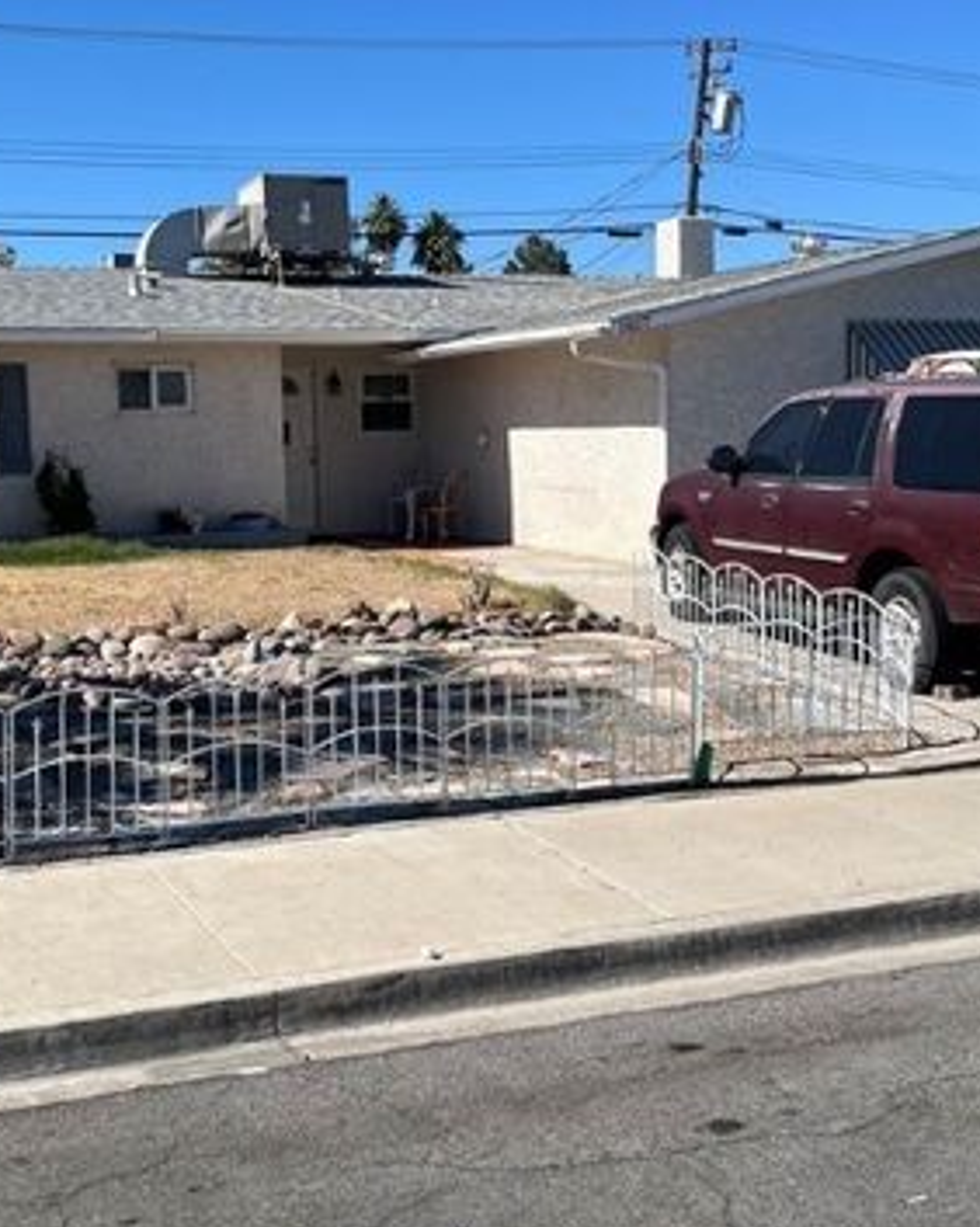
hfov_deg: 31.4
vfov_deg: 38.7
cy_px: 544
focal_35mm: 48
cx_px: 427
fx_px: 1742
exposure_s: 1/4016
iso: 50
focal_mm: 5.1
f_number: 1.6
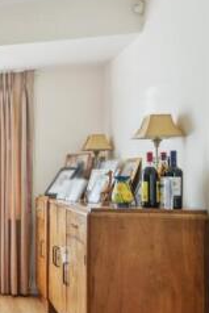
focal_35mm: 44
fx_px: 383
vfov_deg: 44.3
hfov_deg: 22.0
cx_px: -146
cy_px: 185
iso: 640
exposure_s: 1/25
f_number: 6.3
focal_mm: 16
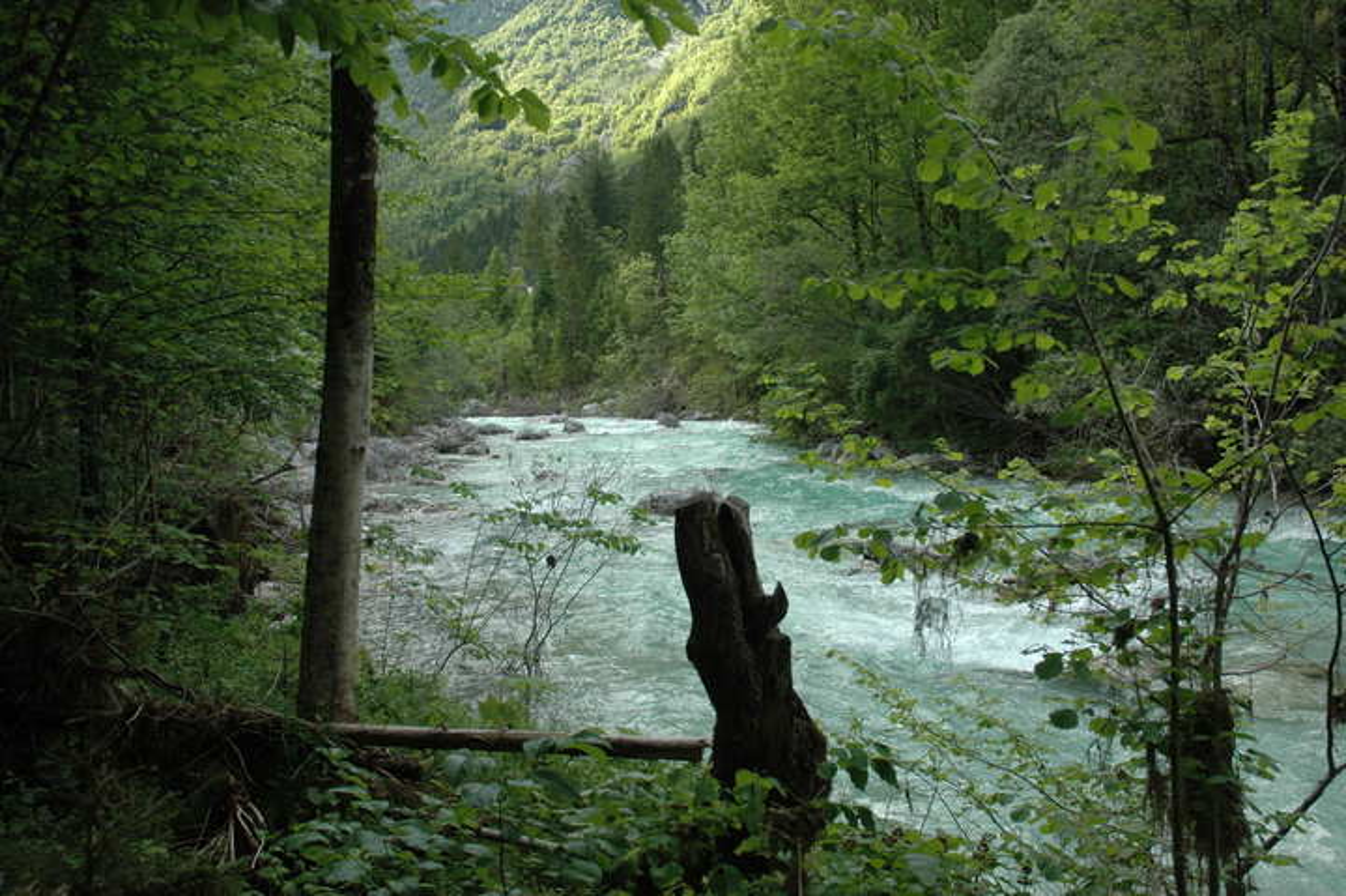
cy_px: 448
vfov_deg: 39.9
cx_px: 673
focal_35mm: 33
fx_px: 1233
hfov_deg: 57.3
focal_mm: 22
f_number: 7.1
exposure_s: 1/200
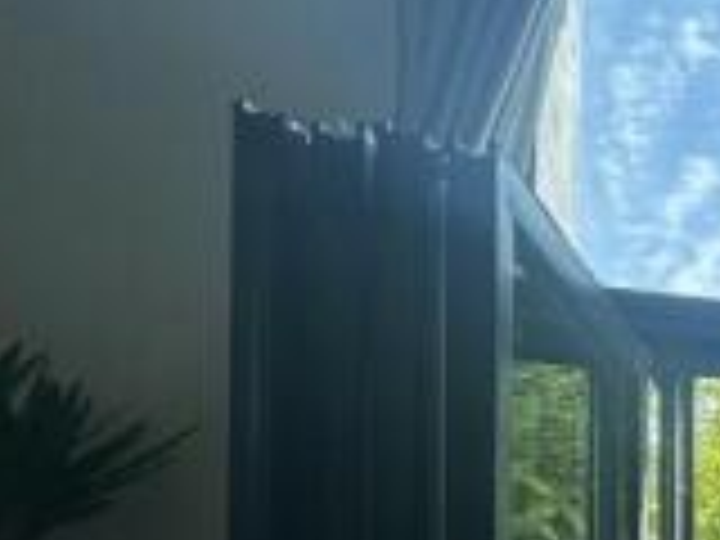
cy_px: 731
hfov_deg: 23.0
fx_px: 1061
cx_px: 1258
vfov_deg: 24.4
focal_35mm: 51
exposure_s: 1/349
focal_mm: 2.22
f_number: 2.2
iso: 40
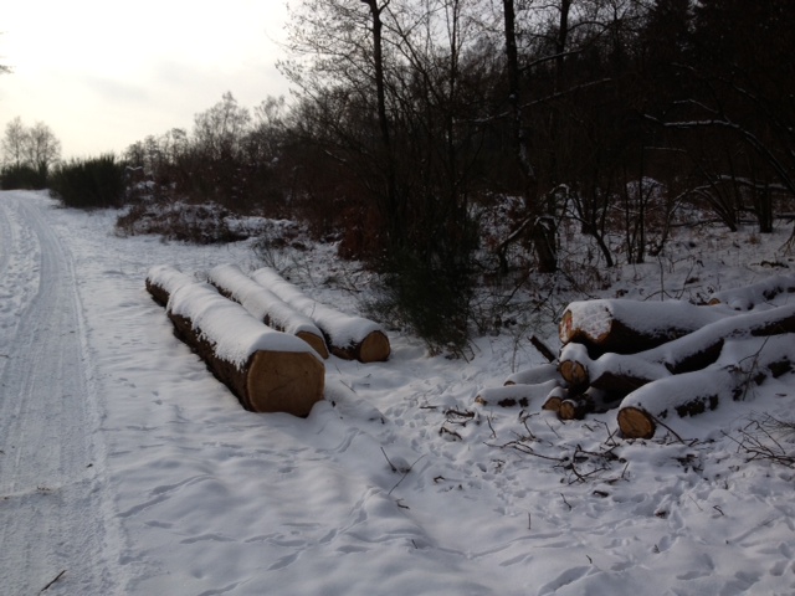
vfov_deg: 40.7
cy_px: 298
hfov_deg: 52.6
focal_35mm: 35
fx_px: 804
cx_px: 398
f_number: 2.4
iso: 50
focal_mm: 4.28
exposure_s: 1/1623
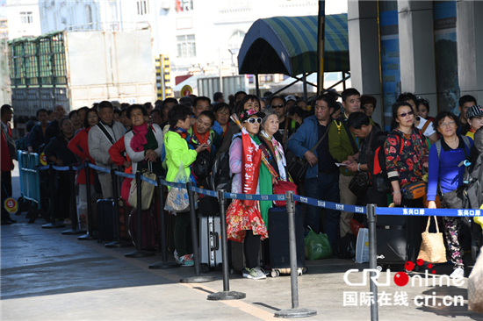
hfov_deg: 11.4
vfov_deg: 7.6
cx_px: 242
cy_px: 160
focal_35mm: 180
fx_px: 2413
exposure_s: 1/160
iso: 100
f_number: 6.3
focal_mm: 120
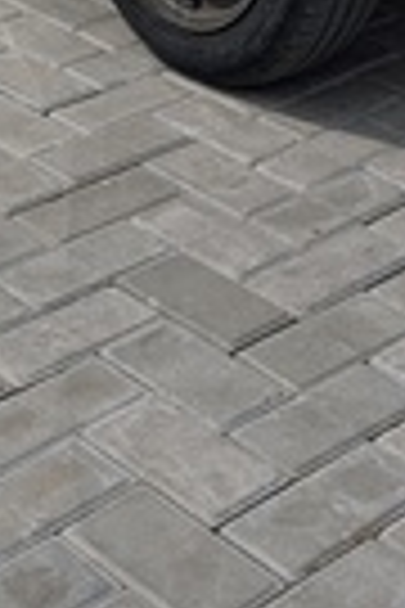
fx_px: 1873
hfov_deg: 12.3
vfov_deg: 14.5
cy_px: -689
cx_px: 284
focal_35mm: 111
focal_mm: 6.9
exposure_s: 1/2688
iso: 19
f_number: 1.68
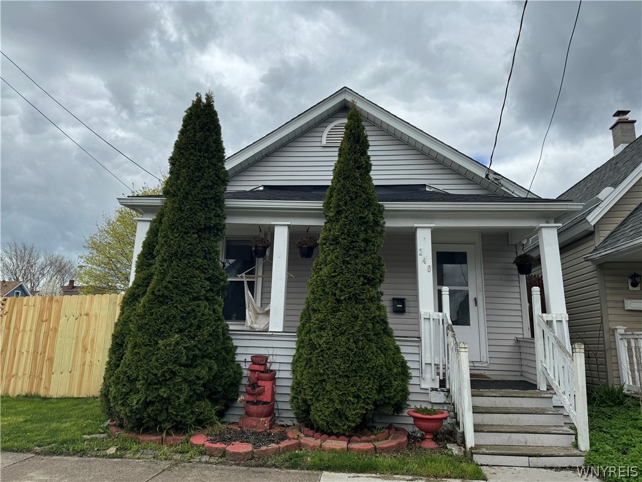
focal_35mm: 24
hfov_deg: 71.6
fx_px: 445
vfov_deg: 56.8
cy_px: 241
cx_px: 321
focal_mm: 6.76
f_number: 1.78
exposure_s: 1/4608
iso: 80
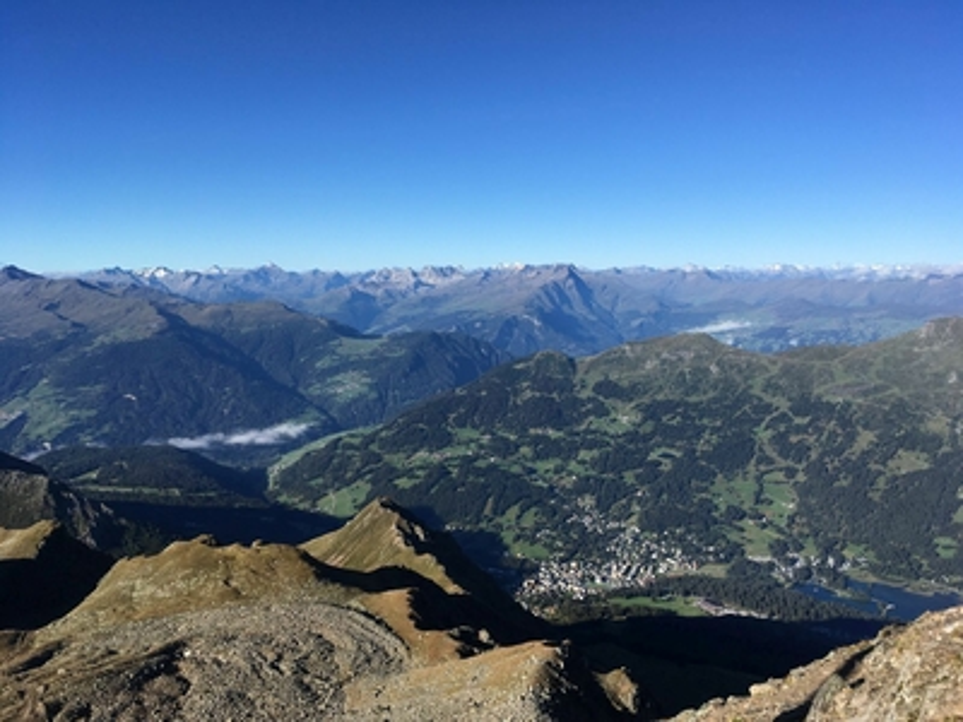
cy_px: 361
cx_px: 482
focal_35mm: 29
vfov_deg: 48.2
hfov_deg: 61.7
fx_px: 807
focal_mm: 4.15
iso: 25
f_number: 2.2
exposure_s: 1/1570
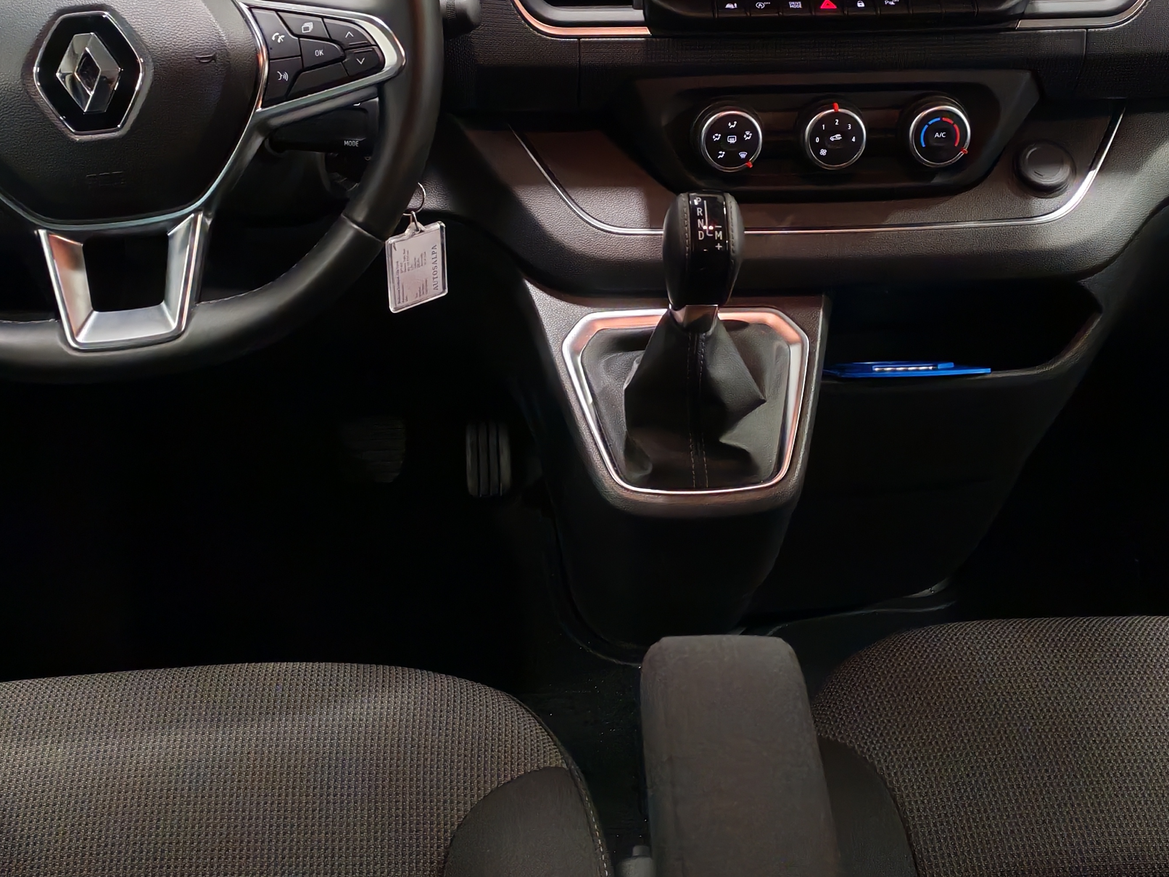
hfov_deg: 38.2
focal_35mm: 50
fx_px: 1689
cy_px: 272
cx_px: 625
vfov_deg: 28.9
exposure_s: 1/100
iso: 1397
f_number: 1.9
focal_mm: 6.12
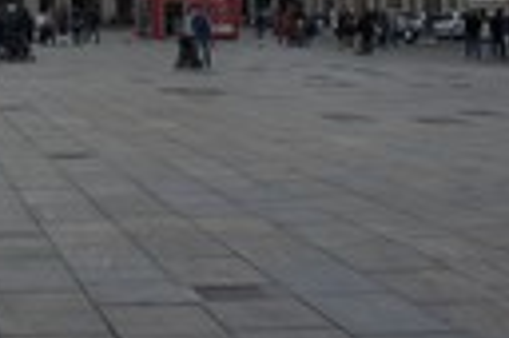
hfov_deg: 19.8
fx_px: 1370
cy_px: -227
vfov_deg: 13.0
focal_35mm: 97
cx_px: -99
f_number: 7.1
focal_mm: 18
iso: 200
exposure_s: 1/320
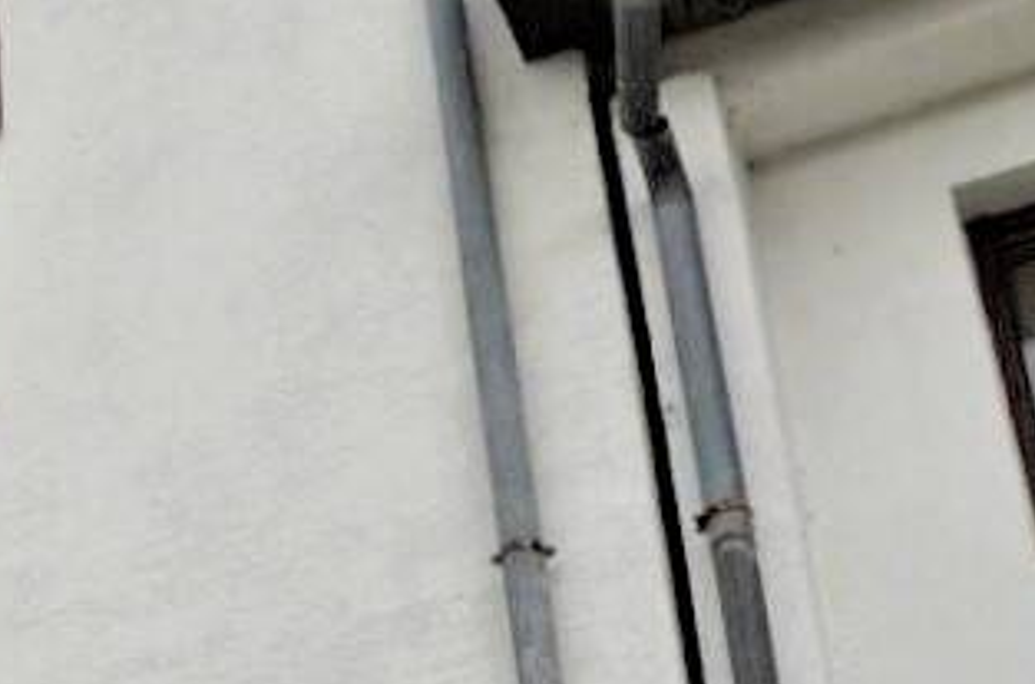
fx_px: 2896
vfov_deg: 12.6
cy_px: 1094
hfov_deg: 19.2
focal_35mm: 101
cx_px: -170
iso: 100
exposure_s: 1/160
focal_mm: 18
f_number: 7.1
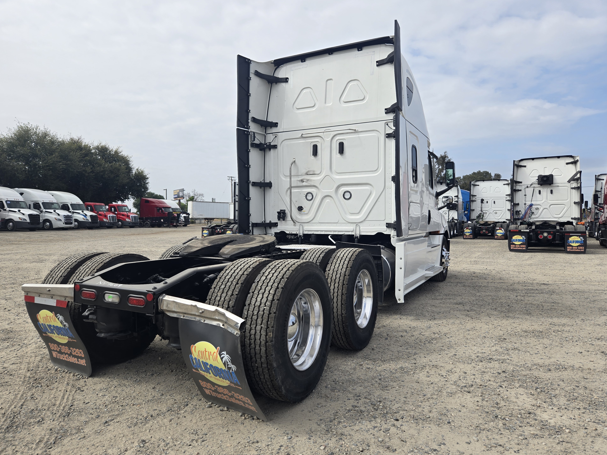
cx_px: 298
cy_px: 228
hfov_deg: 71.6
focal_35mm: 24
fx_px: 421
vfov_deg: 56.8
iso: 25
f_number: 1.8
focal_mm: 5.4
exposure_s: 1/1920
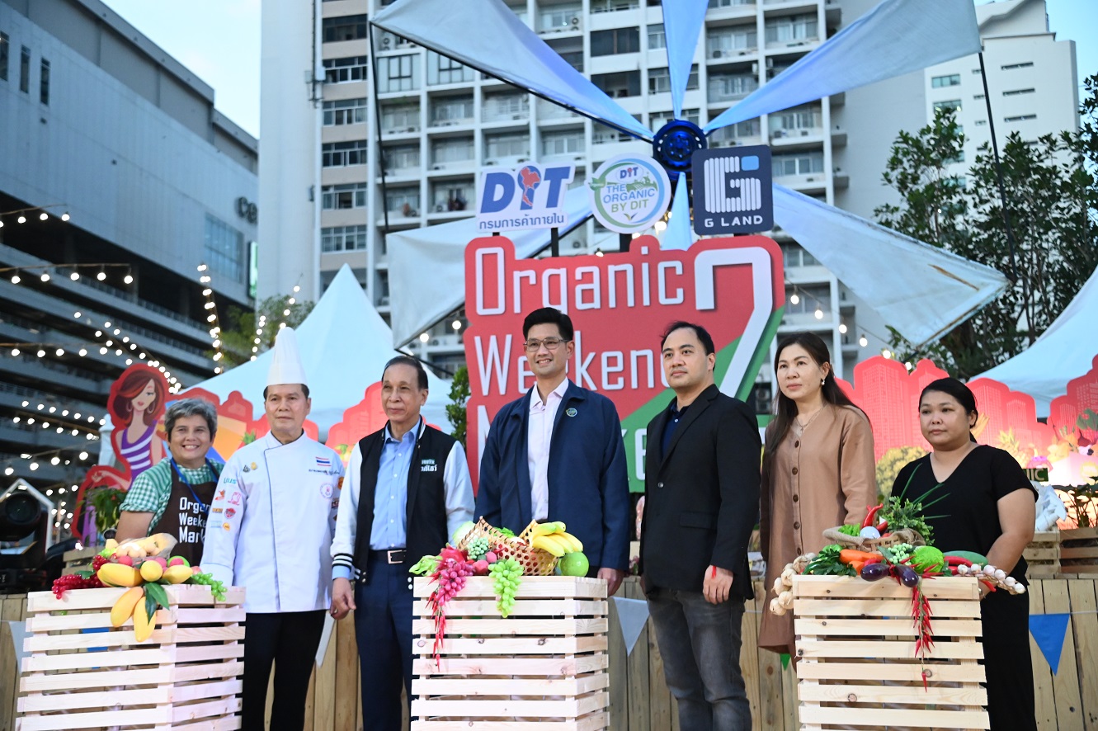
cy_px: 366
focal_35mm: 44
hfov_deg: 44.5
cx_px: 549
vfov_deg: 30.5
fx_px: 1341
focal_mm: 44
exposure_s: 1/1250
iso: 8000
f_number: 4
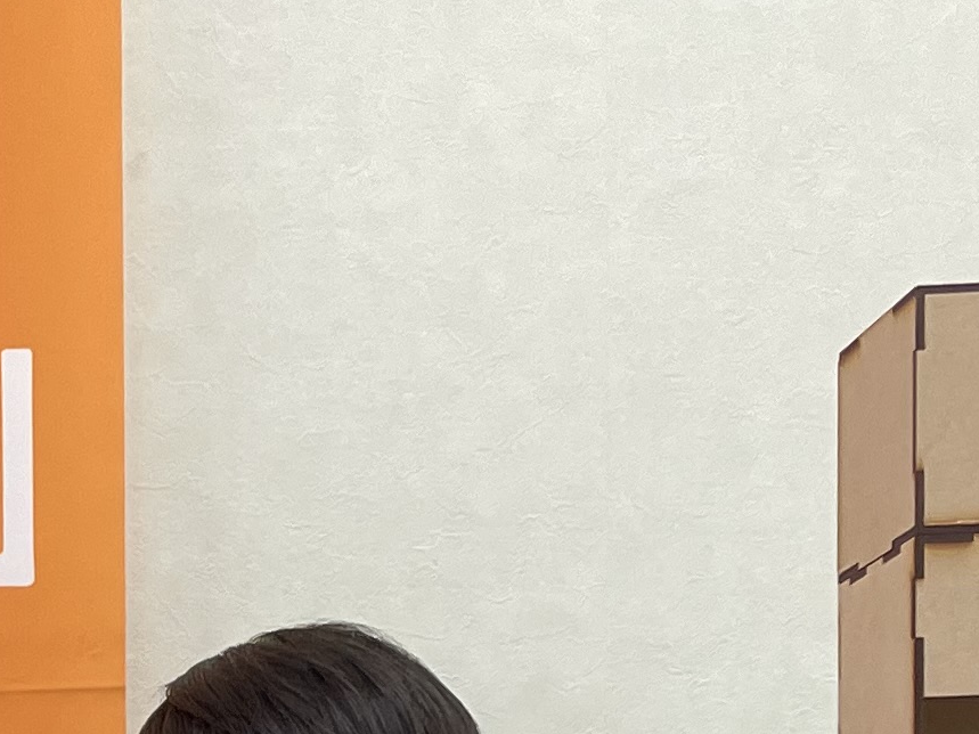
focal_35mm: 122
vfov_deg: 11.1
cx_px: -432
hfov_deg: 15.1
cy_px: 1438
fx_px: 3450
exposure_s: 1/121
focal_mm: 4.2
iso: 80
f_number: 1.6
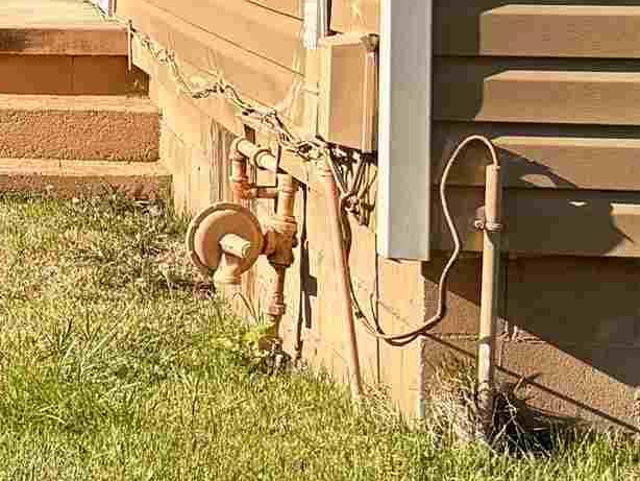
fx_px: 2404
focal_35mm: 130
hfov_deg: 12.3
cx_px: -842
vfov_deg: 11.2
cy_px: -101
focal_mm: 5.96
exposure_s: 1/1499
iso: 50
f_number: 1.6
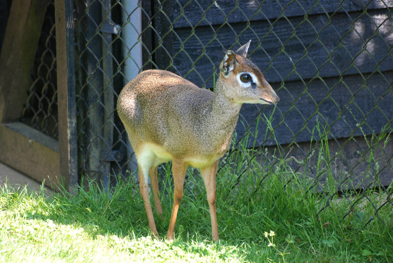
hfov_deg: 5.1
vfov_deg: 3.4
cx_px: 196
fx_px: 4426
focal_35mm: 405
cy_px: 132
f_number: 5.6
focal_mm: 270
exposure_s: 1/160
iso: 400
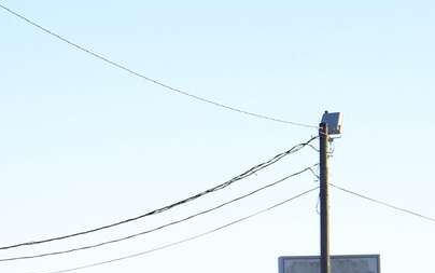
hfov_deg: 7.9
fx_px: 3132
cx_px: 33
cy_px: 315
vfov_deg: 5.0
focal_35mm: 264
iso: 64
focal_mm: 21.1
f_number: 3.2
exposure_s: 1/500
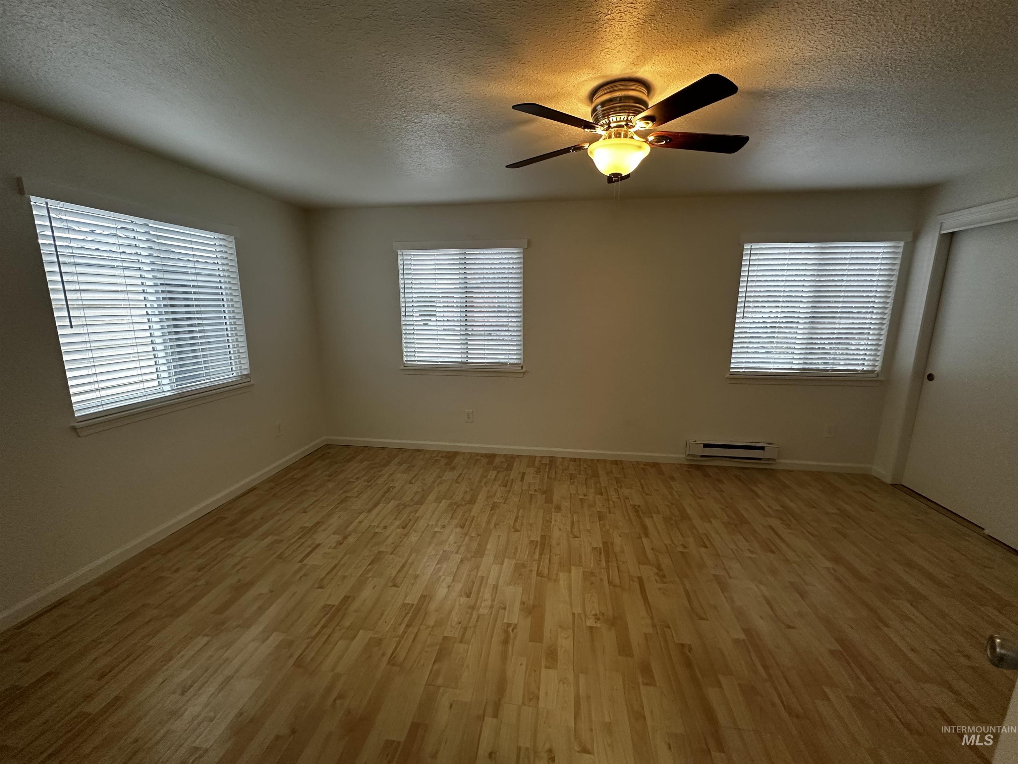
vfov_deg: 85.7
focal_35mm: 14
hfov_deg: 102.1
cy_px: 382
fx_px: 412
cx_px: 509
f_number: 2.2
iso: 250
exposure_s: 1/120
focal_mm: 2.22
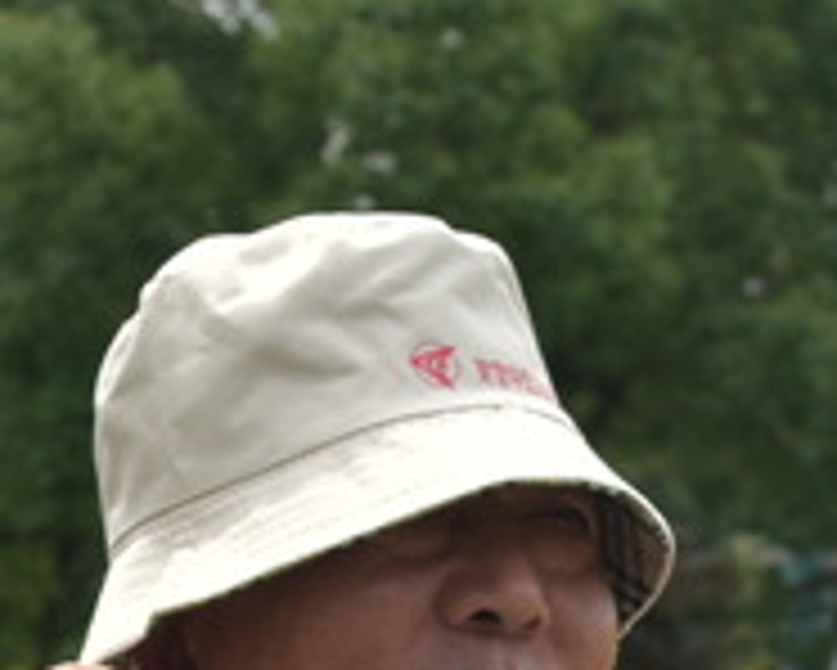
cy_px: 1230
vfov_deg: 7.9
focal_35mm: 190
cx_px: 324
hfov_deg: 10.2
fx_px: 4697
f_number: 4
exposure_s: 1/500
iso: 100
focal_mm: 25
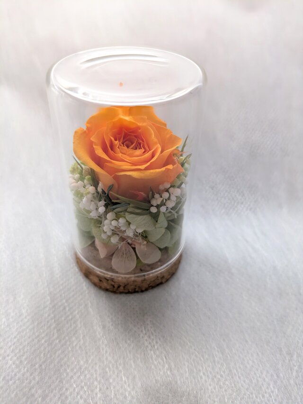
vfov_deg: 69.4
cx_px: 152
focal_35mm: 25
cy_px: 202
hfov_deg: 54.9
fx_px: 291
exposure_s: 1/24
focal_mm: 5.43
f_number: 1.89
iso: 375
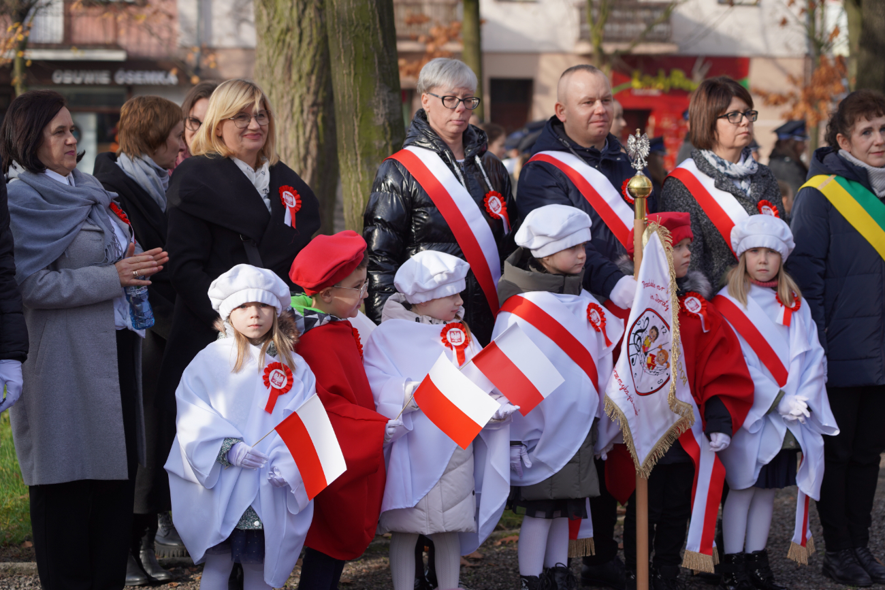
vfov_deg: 14.6
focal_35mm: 94
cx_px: 442
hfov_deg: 21.7
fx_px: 2311
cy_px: 295
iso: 100
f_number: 4.5
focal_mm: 94
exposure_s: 1/320
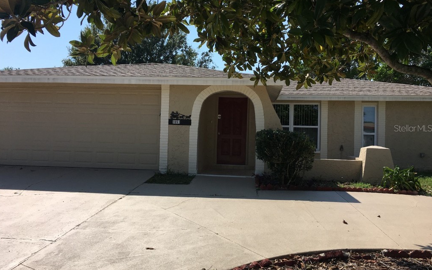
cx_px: 216
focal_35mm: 31
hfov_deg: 61.2
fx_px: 365
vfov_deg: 40.6
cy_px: 128
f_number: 2.2
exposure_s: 1/2262
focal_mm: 4.15
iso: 25
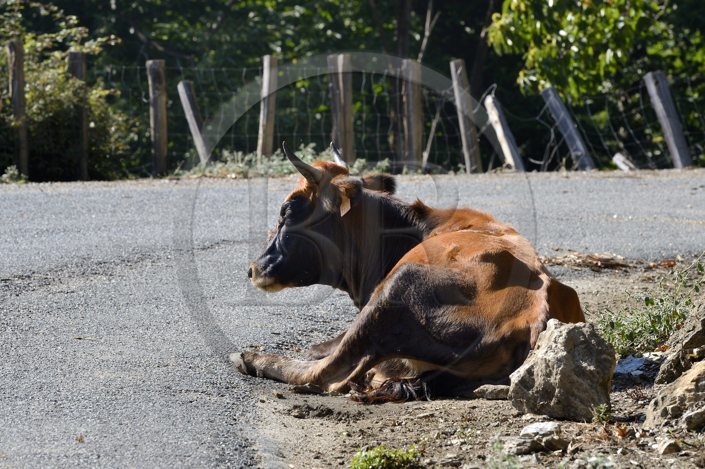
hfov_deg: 11.4
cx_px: 352
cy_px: 234
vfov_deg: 7.6
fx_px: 3524
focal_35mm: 180
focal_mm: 180
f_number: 10
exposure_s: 1/200
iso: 200
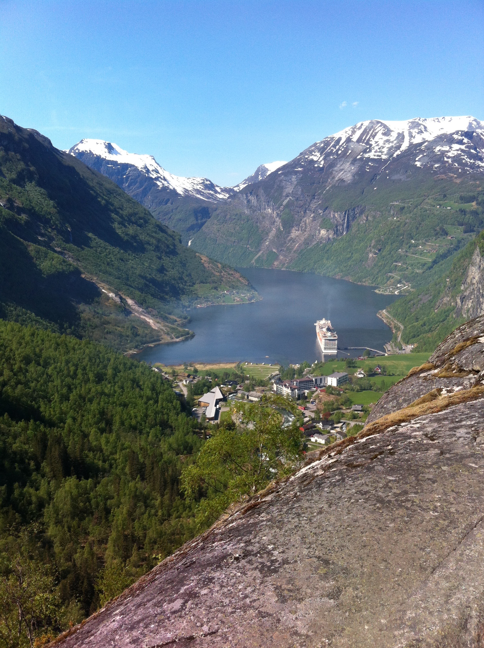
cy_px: 324
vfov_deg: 52.7
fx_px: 654
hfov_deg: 40.6
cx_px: 242
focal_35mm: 35
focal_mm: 3.85
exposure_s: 1/1005
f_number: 2.8
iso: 80
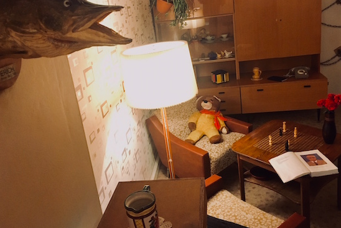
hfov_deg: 57.2
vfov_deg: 39.8
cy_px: 90
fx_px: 313
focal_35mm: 33
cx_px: 174
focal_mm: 4.15
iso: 250
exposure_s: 1/17
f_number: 2.2
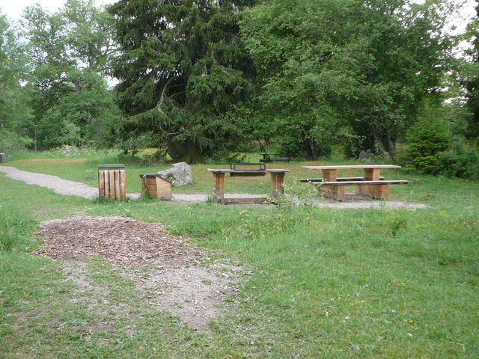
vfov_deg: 36.8
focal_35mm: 39
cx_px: 240
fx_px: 540
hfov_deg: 47.9
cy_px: 180
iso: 100
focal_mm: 5.8
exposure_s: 1/40
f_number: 3
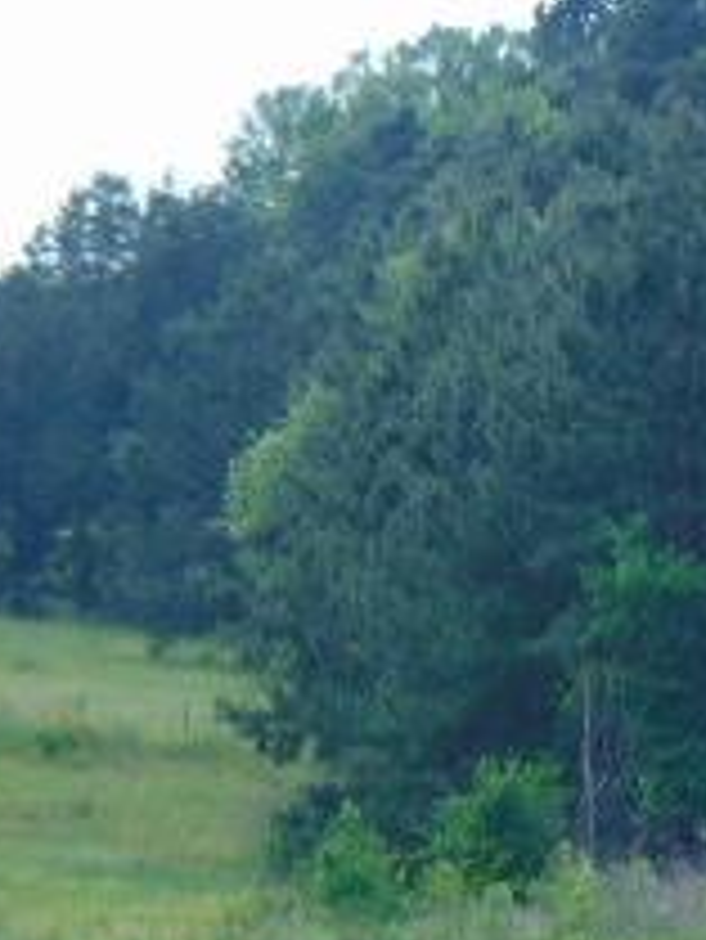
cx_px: 576
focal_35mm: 330
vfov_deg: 6.0
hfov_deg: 4.5
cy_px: 1070
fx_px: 8965
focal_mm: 19.4
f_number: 3.9
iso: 80
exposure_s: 1/500
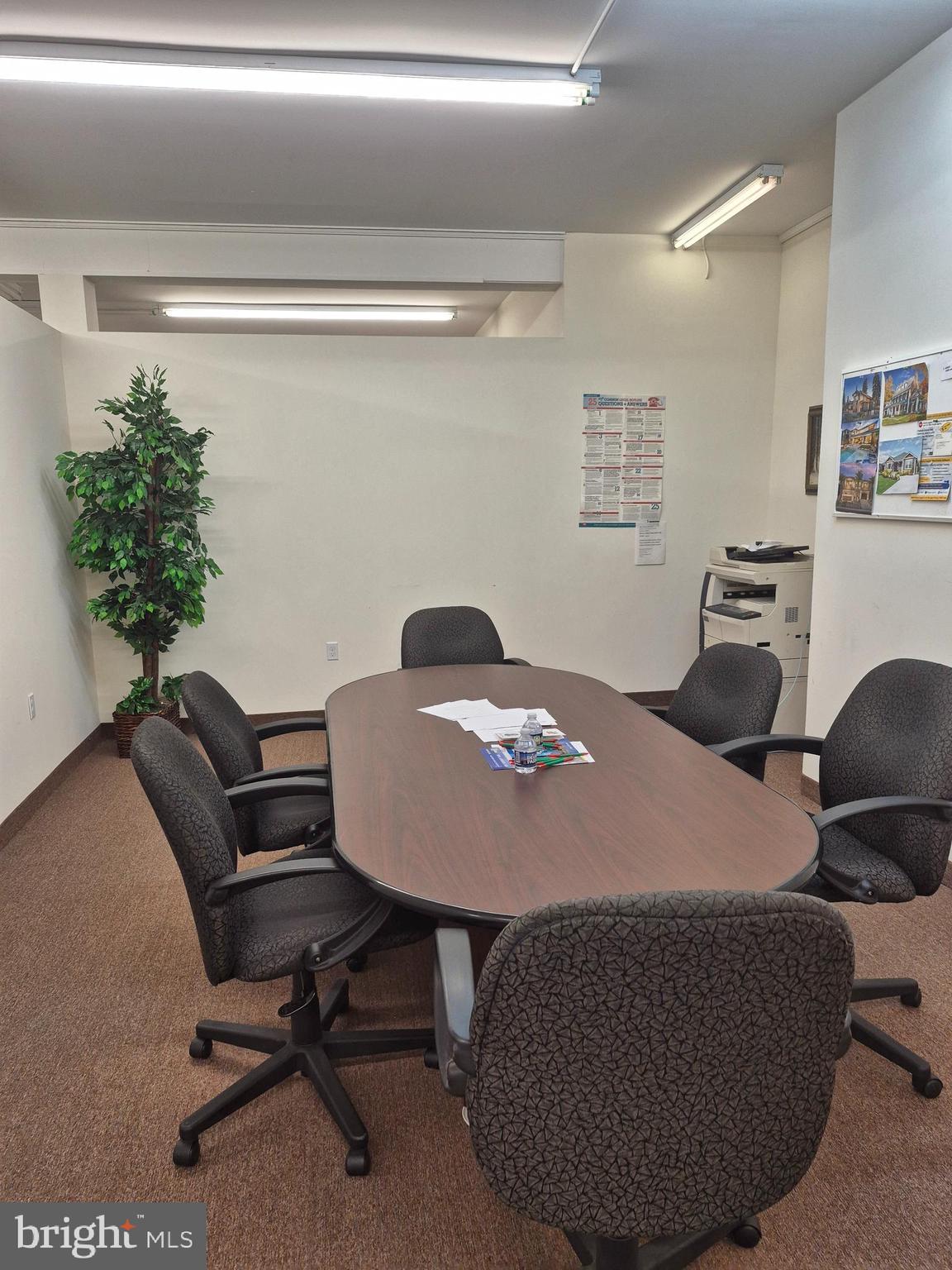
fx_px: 843
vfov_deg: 73.9
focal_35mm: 23
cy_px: 635
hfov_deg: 58.9
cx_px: 476
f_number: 1.8
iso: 80
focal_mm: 5.4
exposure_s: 1/120
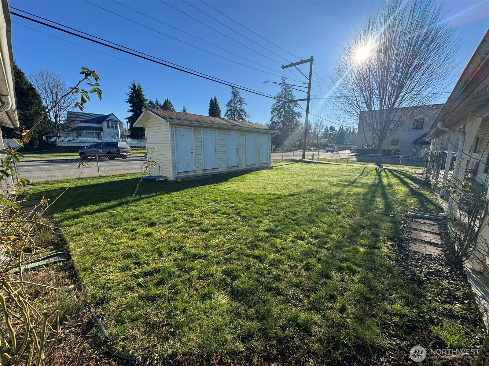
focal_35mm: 14
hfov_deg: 102.1
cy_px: 183
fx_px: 198
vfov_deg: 85.7
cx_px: 244
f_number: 2.2
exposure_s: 1/1078
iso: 50
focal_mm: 2.22
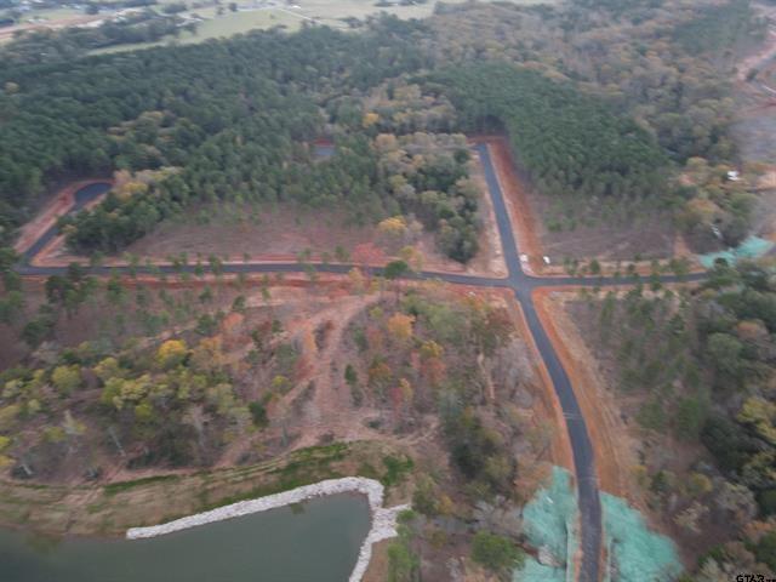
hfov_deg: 71.6
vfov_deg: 56.8
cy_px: 291
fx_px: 538
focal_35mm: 24
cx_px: 388
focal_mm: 4.5
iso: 440
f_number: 2.8
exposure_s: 1/12.5
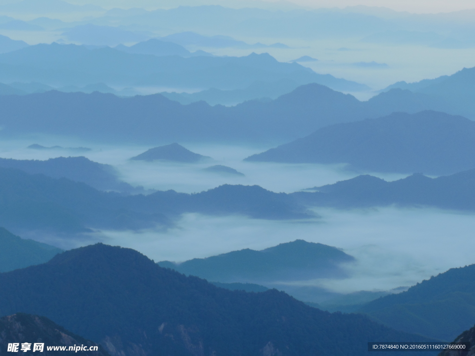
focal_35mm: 165
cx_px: 238
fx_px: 2264
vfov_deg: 9.0
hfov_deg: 12.0
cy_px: 178
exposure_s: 1/40
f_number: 5.9
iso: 125
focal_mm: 29.5
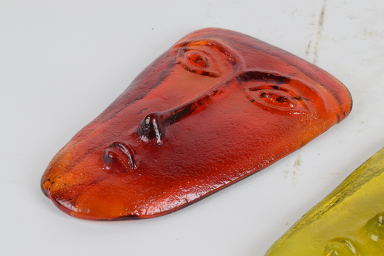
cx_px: 192
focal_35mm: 82
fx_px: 880
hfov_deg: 24.6
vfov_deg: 16.6
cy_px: 128
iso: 800
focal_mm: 55
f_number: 10
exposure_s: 1/125
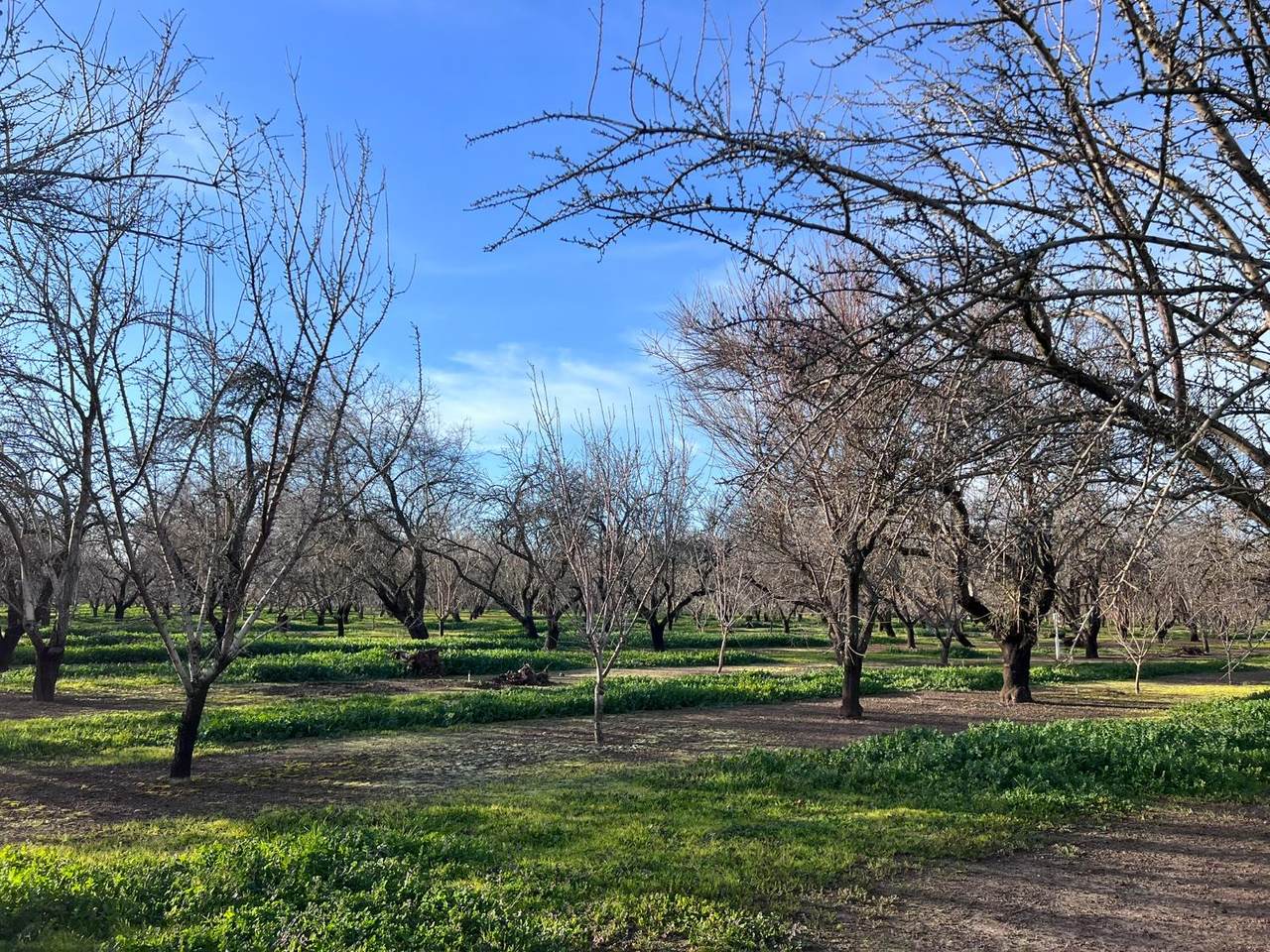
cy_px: 476
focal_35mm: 26
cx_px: 635
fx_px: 954
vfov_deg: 53.1
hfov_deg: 67.3
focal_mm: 5.7
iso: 50
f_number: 1.5
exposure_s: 1/2083
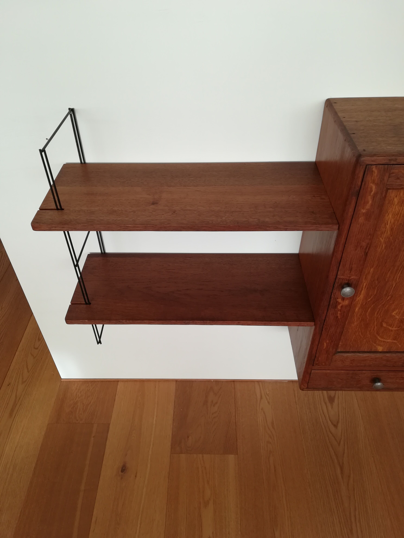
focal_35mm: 26
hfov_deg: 53.1
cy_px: 269
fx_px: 405
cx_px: 202
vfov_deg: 67.3
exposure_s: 1/33.3
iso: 80
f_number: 2.2
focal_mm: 3.83
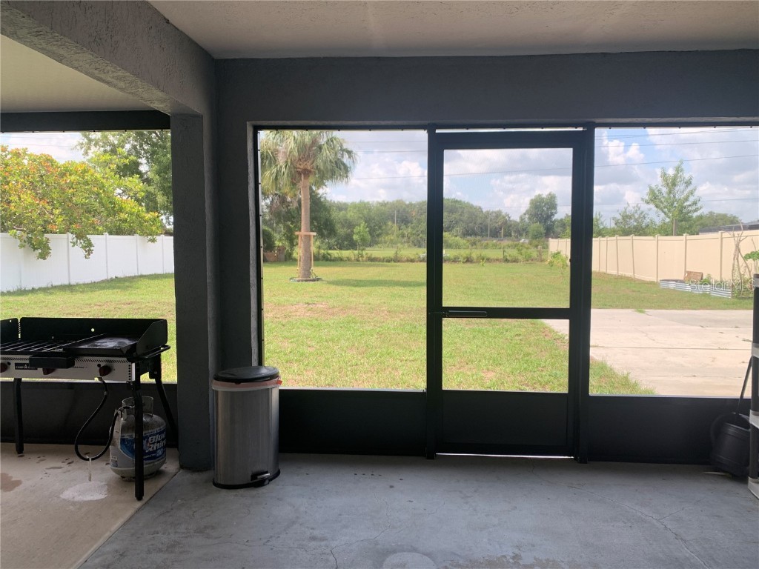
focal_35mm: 26
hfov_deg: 67.3
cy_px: 284
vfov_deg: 53.1
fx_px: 570
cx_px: 380
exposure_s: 1/350
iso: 25
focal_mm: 4.25
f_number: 1.8
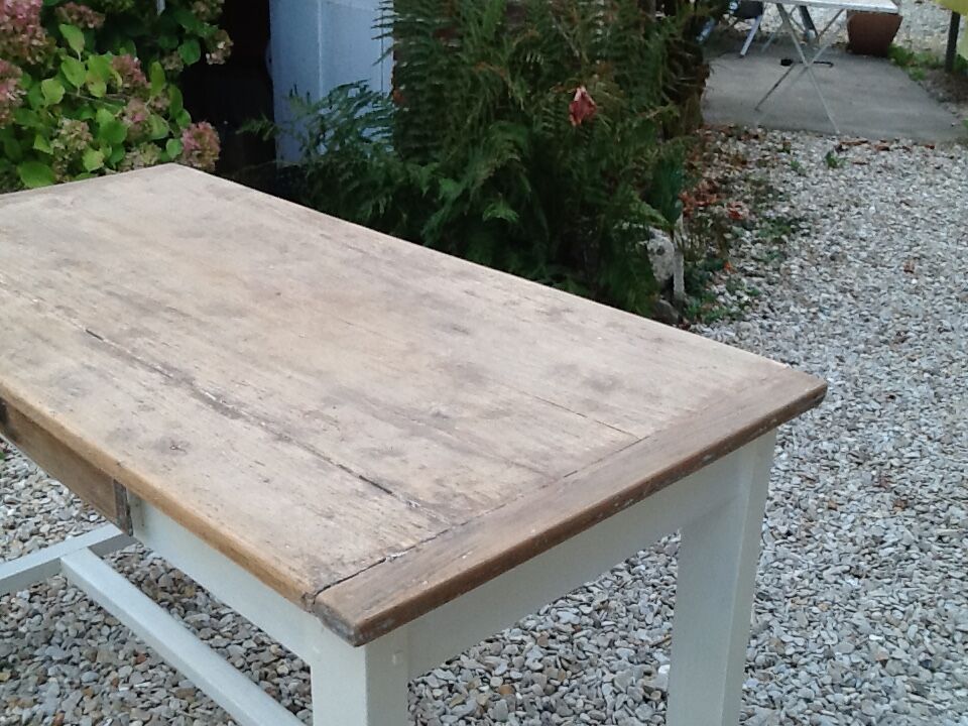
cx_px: 484
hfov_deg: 42.9
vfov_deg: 32.9
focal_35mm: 44
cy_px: 363
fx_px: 1230
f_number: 2.4
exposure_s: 1/141
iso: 40
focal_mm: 2.03
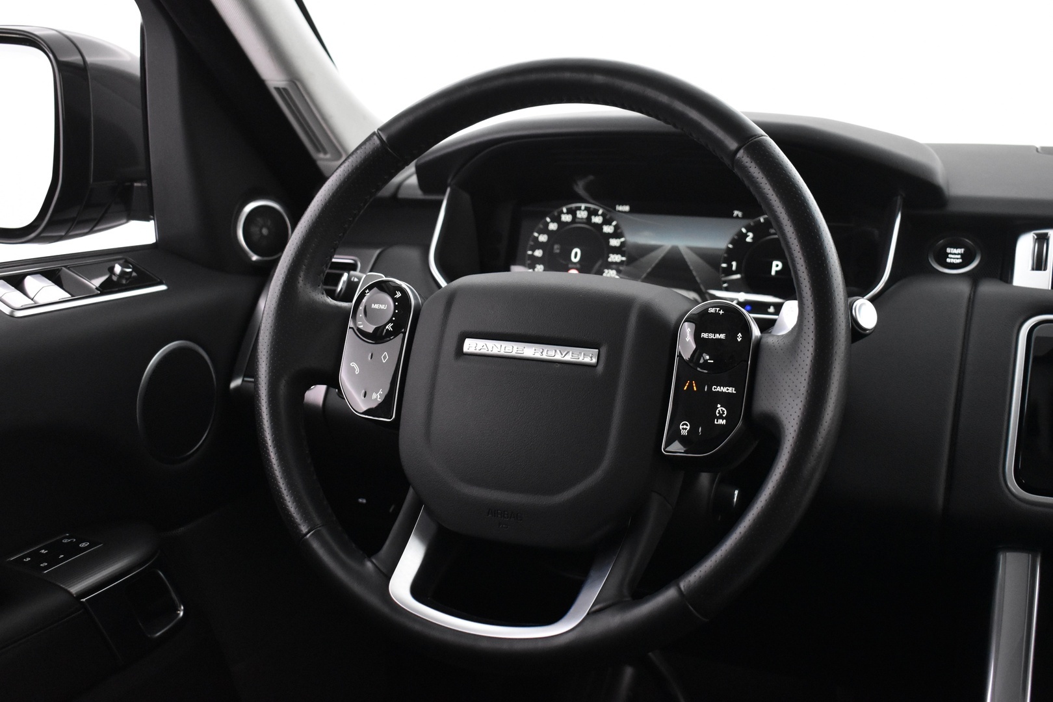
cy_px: 351
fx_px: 1185
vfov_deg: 33.0
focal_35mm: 40
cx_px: 526
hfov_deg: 47.9
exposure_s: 1/40
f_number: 4
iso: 3200
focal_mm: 27
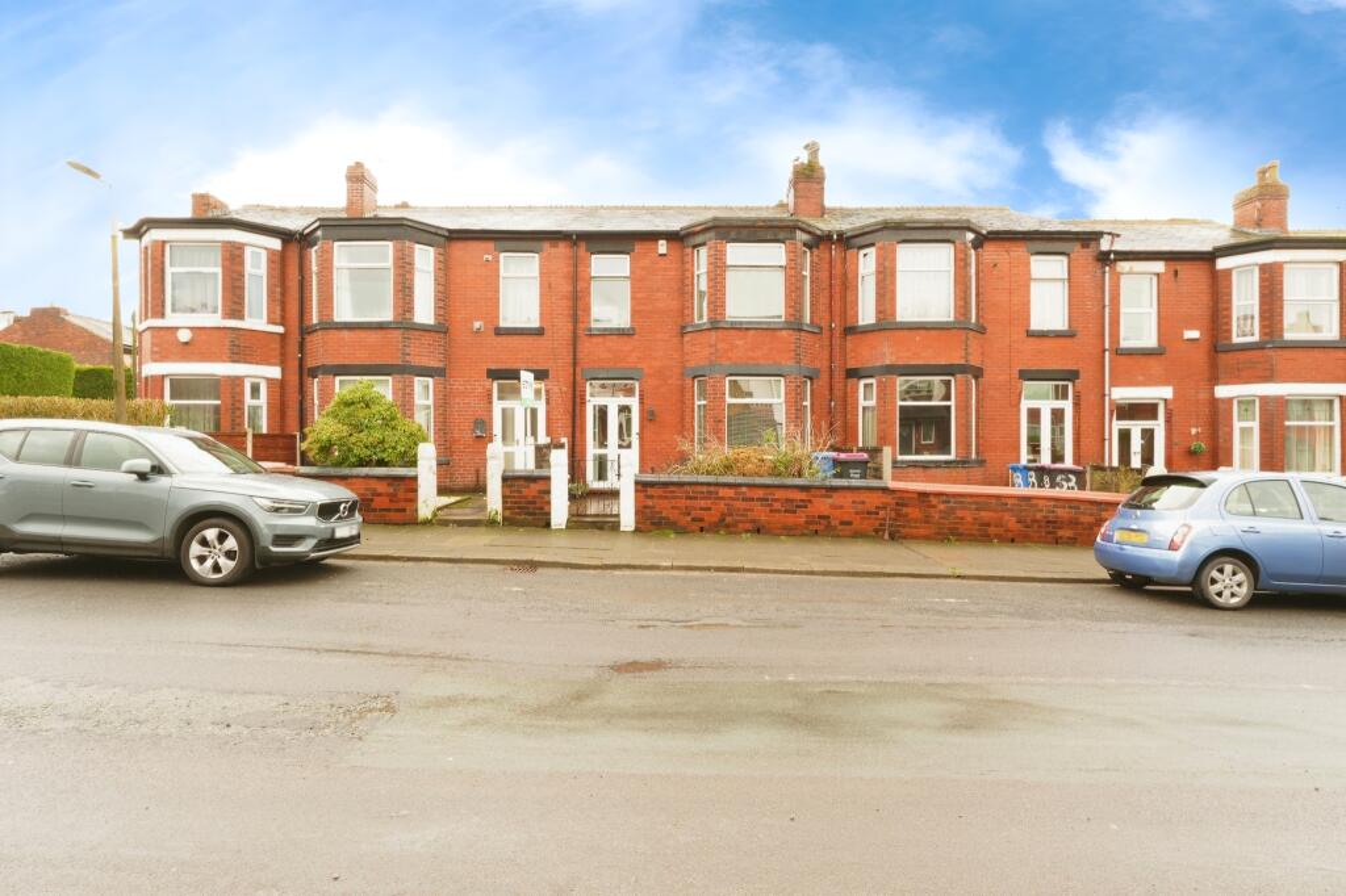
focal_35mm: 19
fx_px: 701
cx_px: 673
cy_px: 448
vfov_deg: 65.2
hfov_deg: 87.7
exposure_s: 1/2
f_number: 16
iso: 100
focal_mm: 12.5
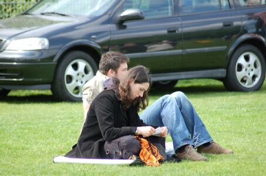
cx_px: 133
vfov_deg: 5.4
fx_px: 1880
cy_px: 88
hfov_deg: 8.1
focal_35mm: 255
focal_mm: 170
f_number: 4.8
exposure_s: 1/500
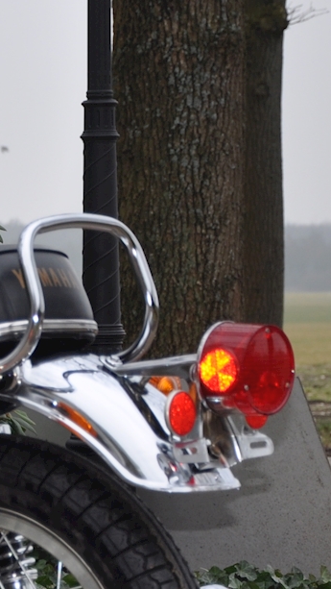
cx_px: -324
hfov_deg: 4.2
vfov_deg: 7.6
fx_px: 4445
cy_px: 409
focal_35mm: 285
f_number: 5
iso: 200
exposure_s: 1/200
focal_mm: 58
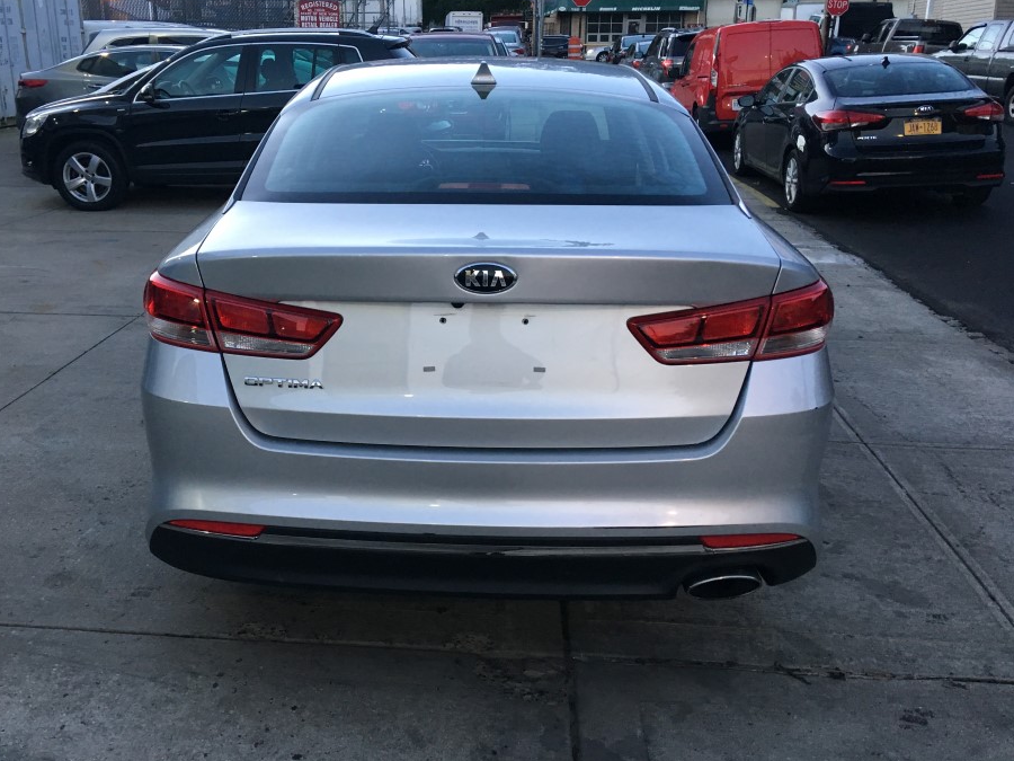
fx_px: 967
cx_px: 441
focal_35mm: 33
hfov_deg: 55.2
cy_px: 333
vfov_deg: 42.9
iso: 40
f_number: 2.2
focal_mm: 4.15
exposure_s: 1/30
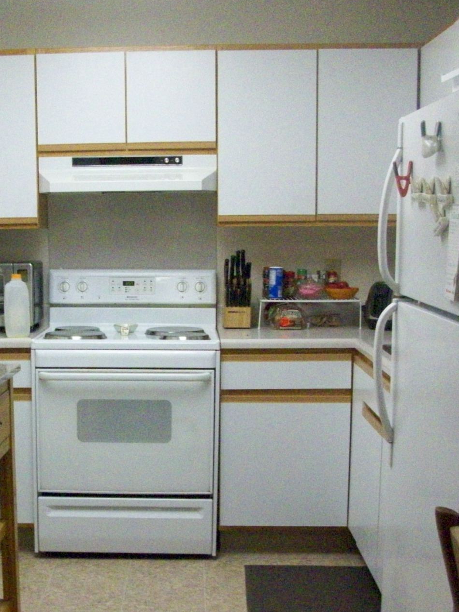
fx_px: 972
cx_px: 155
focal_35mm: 55
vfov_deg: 34.6
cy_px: 412
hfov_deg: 26.4
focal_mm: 5.7
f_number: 2.8
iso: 554
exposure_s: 1/128
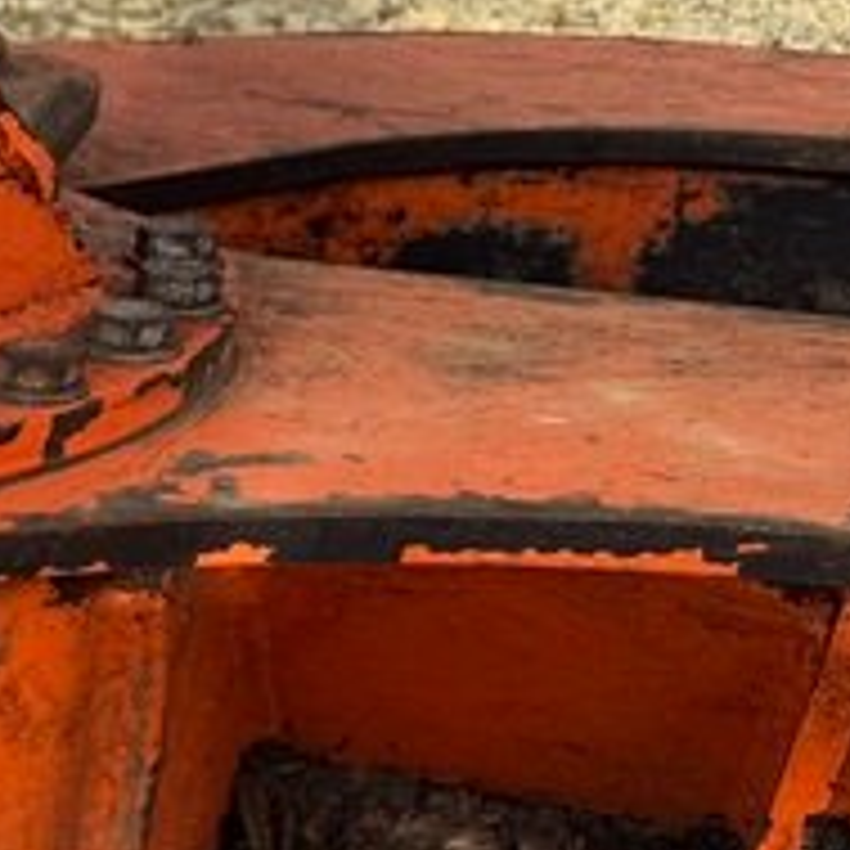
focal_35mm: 84
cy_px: 1073
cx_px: -814
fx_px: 2334
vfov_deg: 19.2
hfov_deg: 16.3
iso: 80
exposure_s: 1/1032
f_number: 1.78
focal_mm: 6.76
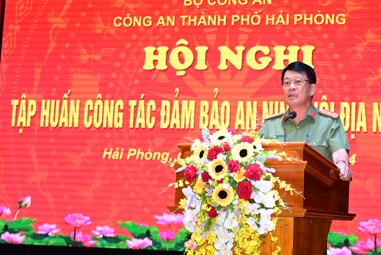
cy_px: 120
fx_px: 858
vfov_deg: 16.9
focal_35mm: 81
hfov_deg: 25.0
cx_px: 227
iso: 2000
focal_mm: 45
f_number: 4.5
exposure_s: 1/200
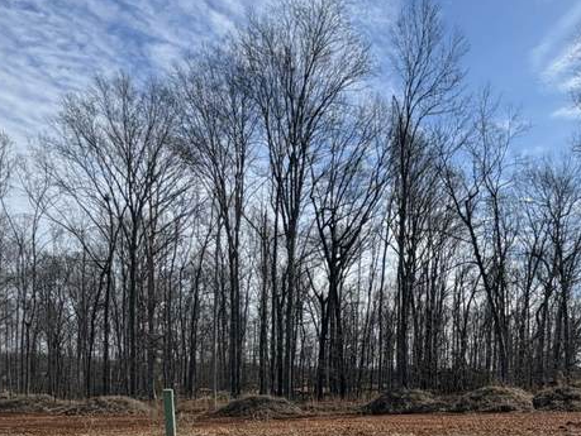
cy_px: 440
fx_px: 655
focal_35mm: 39
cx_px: 411
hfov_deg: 46.6
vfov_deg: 33.6
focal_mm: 2.22
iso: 20
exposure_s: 1/1125
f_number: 2.2
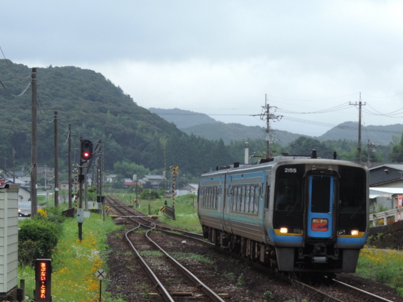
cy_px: 221
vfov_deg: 8.1
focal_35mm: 184
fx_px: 2142
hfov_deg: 10.7
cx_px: 281
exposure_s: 1/100
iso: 80
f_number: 4.2
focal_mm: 21.4
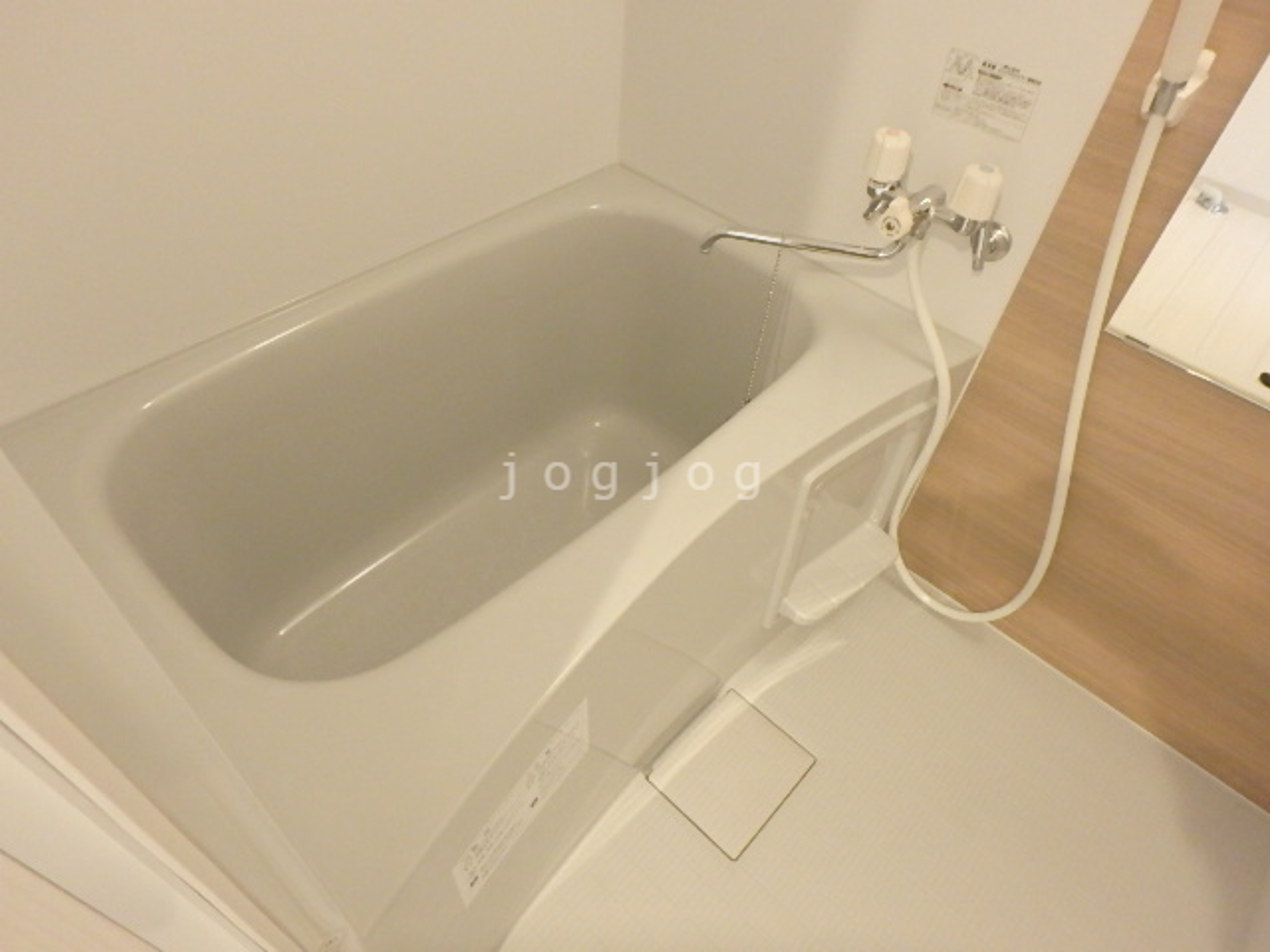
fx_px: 770
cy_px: 476
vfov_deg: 63.4
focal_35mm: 21
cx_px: 635
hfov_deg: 79.0
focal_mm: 3.7
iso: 800
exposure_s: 1/25
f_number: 3.5
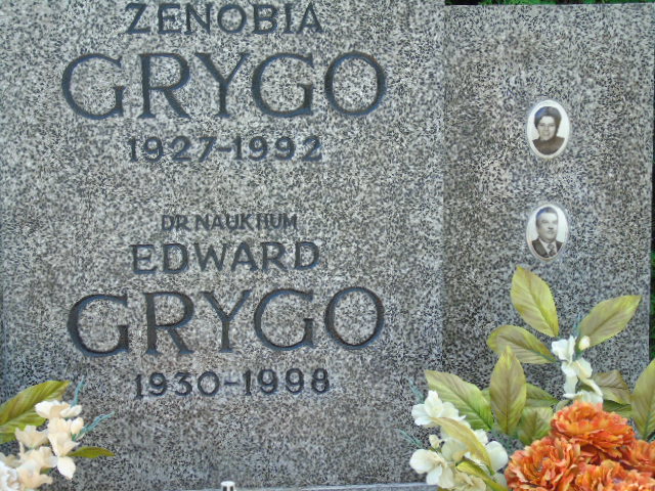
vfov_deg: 15.7
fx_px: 1779
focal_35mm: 94
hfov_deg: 20.9
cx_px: 328
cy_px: 246
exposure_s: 1/80
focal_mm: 17
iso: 80
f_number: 4.3
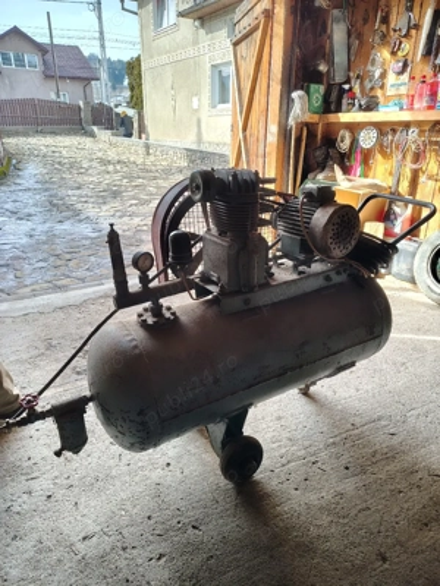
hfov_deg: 56.8
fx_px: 407
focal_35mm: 24
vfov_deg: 71.6
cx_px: 220
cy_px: 293
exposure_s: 1/100
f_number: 1.8
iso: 444
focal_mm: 5.56
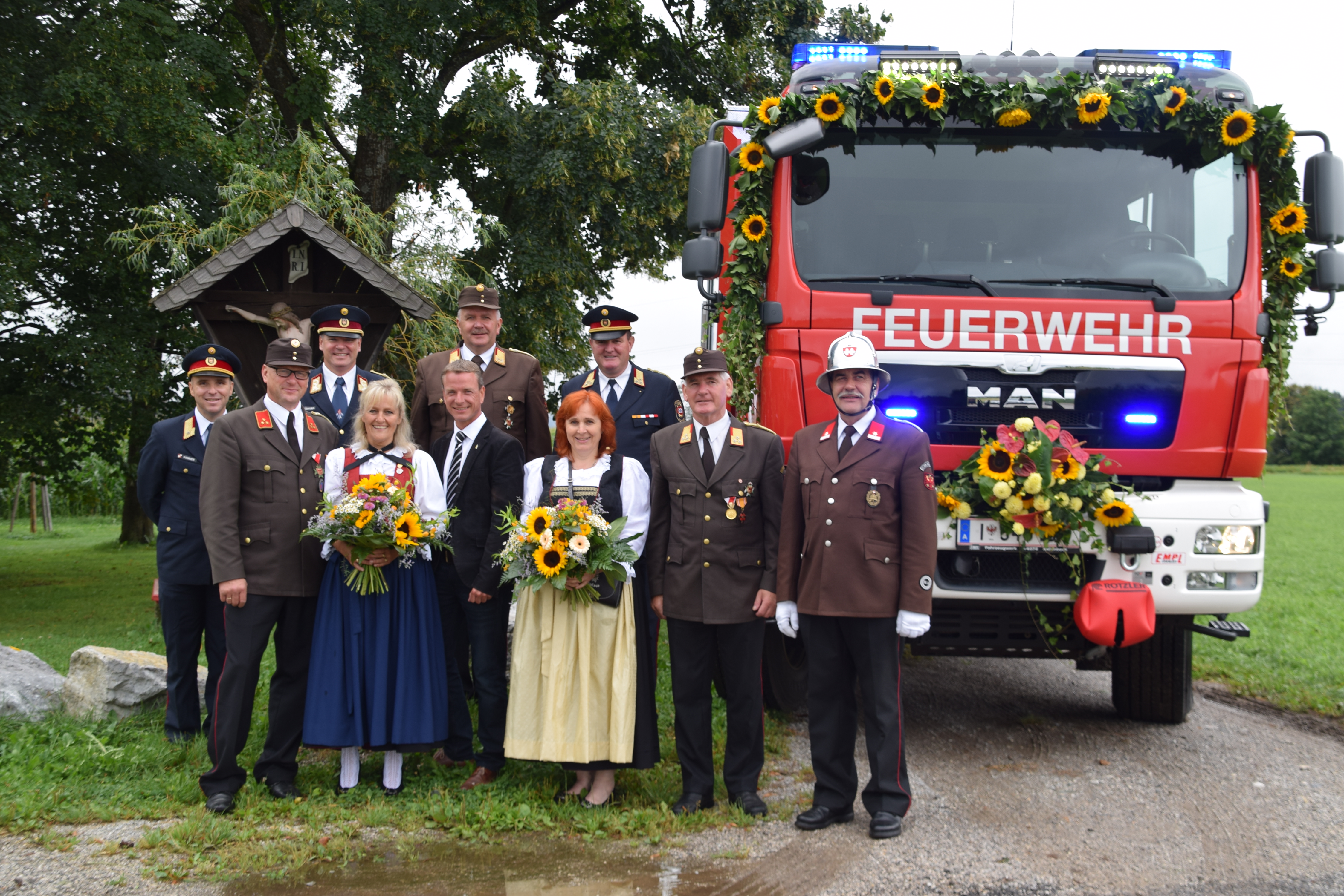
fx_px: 1680
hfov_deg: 43.6
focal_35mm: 45
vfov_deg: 29.9
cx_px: 672
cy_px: 448
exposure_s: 1/160
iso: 100
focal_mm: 30
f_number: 6.3
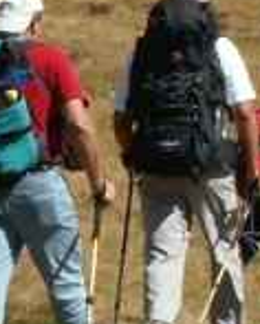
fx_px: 2928
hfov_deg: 5.1
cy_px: 143
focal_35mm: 305
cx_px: -26
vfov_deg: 6.3
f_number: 6.3
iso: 50
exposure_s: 1/200
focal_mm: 7.5
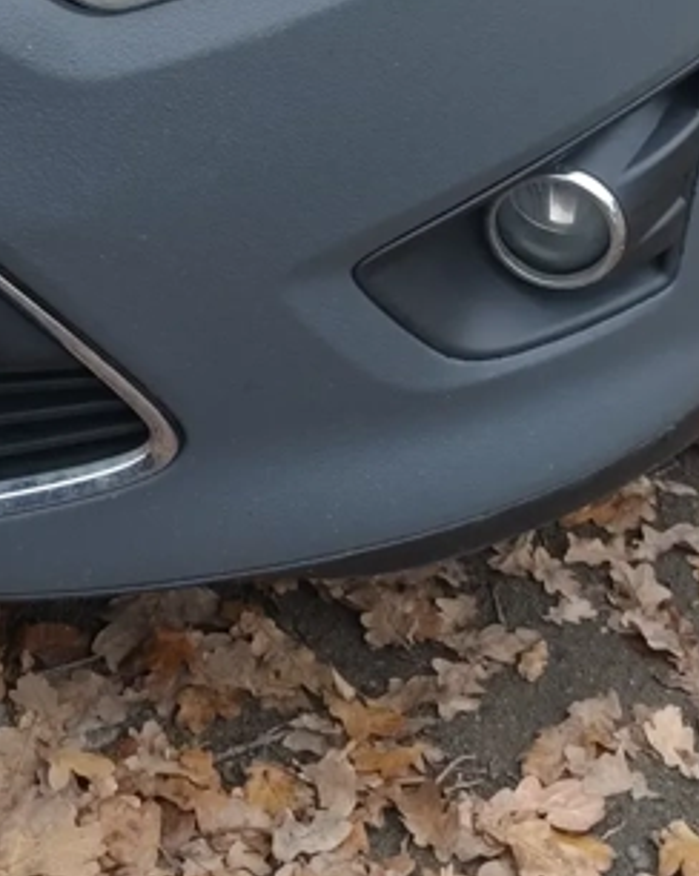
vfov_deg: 18.1
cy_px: -301
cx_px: 103
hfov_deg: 15.5
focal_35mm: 98
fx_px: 2539
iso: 400
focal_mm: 6.19
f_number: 1.65
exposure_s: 1/56.2
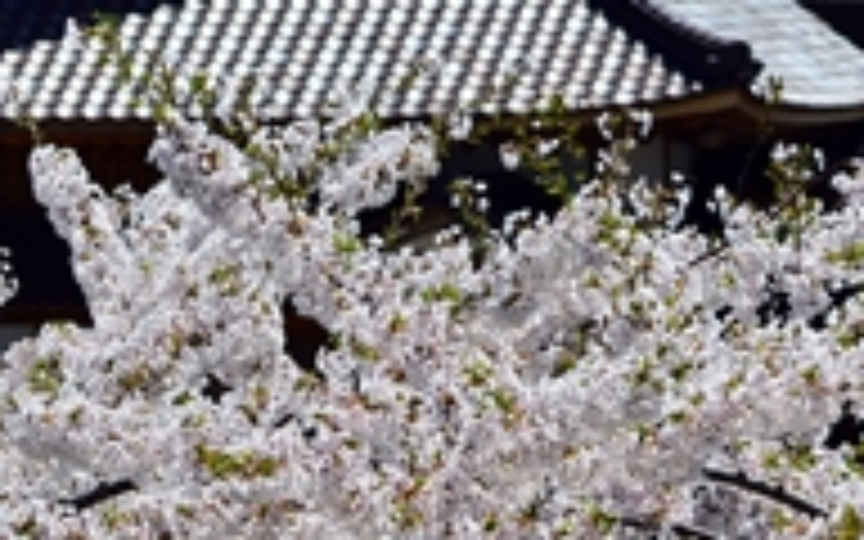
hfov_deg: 4.1
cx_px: 342
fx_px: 11985
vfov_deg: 2.6
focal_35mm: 509
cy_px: -410
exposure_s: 1/3200
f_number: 7.1
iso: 400
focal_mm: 120
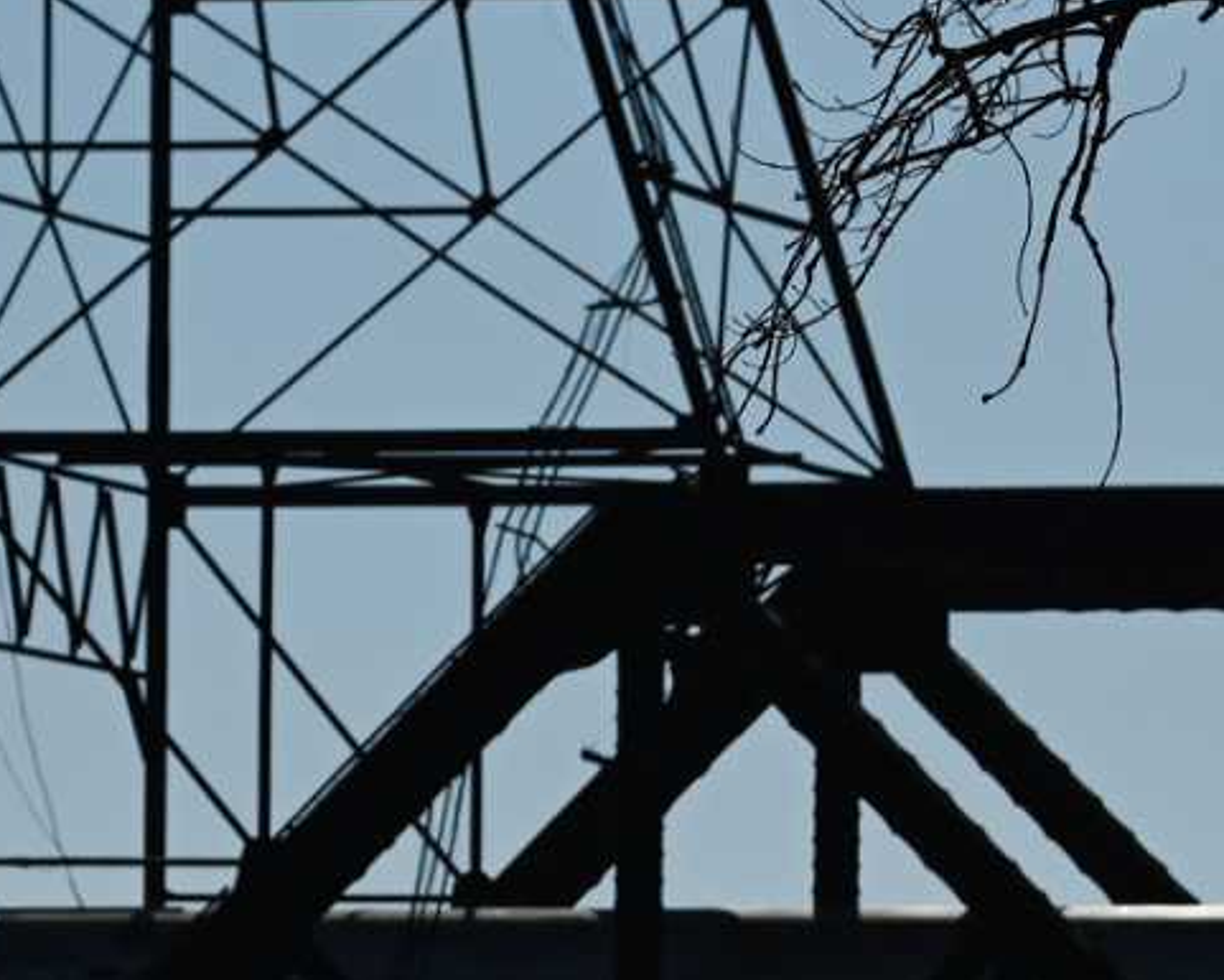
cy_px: 1263
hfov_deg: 4.0
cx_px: 863
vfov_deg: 3.2
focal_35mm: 487
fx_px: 17645
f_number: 5
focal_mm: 122
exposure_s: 1/8000
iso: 180
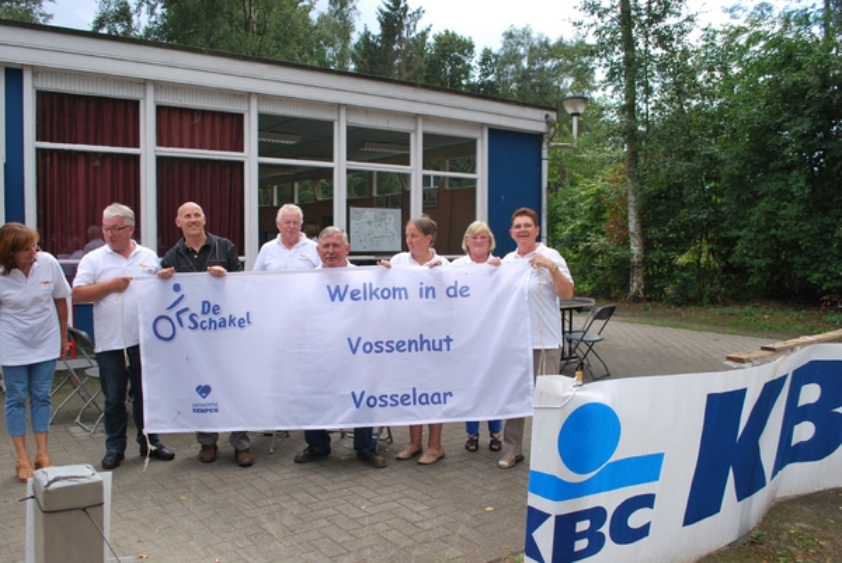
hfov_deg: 61.9
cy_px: 282
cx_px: 421
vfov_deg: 43.7
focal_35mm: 30
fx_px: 702
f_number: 6.3
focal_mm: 20
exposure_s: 1/160
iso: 100
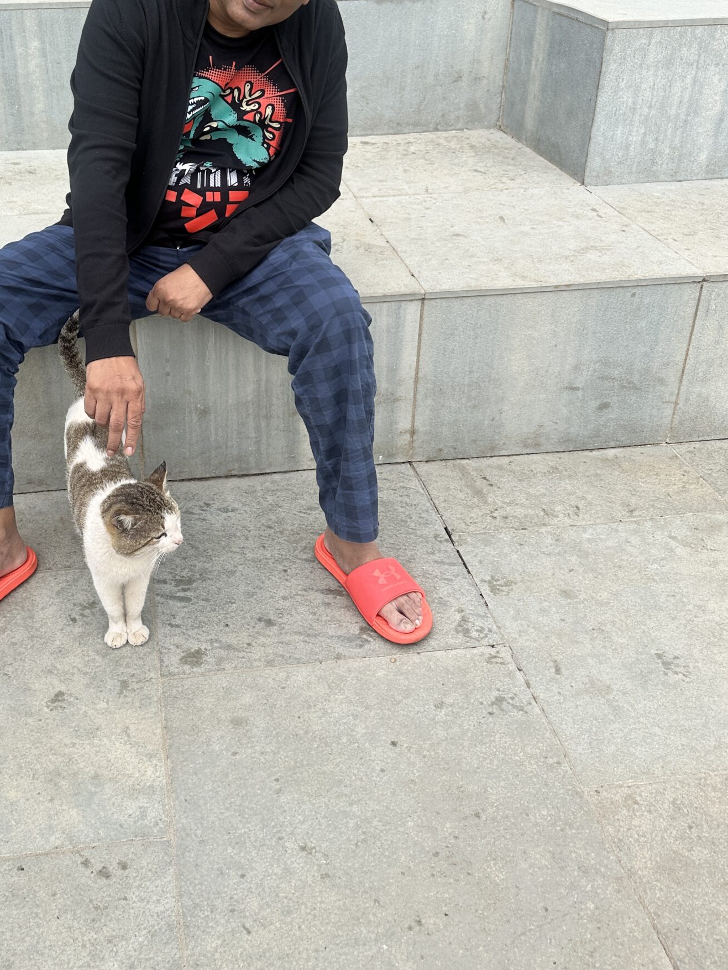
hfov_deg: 40.0
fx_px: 981
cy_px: 343
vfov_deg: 51.9
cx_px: 223
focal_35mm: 35
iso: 80
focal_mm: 6.86
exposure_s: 1/685
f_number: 1.78
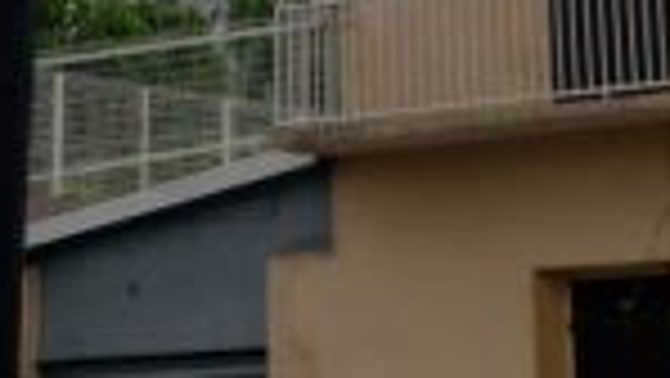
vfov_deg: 6.9
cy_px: -918
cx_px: 366
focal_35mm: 151
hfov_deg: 14.2
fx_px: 2684
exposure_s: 1/80
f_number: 11
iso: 1000
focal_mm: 24
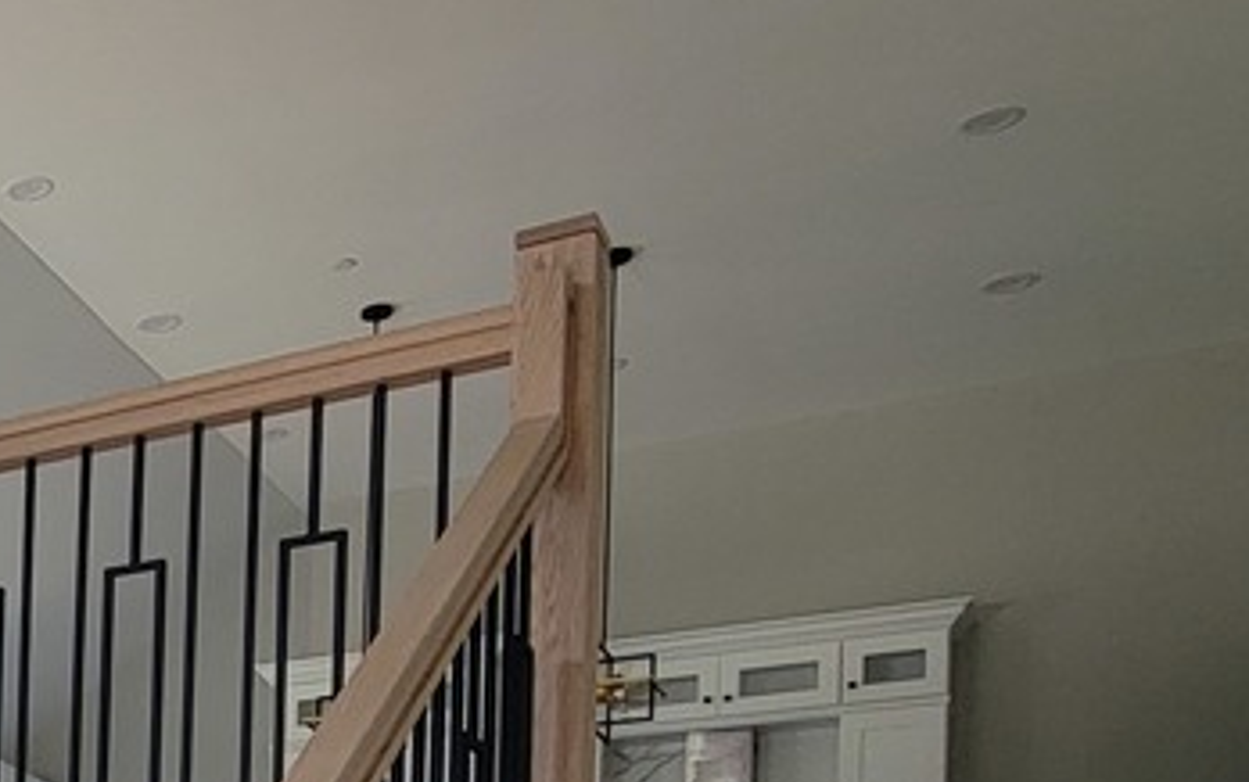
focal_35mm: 57
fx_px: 1941
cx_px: -610
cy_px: 1108
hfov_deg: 26.3
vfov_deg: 20.2
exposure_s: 1/60
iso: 80
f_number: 2.2
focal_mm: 2.2
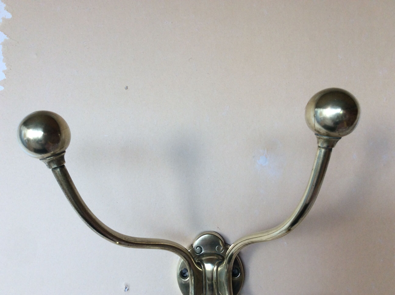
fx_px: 365
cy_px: 148
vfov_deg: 44.1
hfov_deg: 56.9
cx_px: 198
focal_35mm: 32
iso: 50
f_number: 2.4
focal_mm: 3.3
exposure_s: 1/100
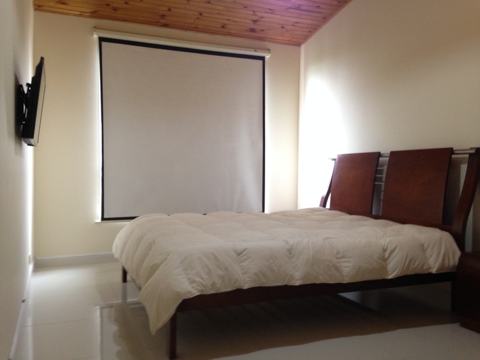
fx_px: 458
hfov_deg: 55.4
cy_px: 180
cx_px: 240
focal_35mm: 33
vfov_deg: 42.9
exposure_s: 1/20
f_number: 2.4
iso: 200
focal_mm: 4.12
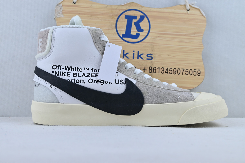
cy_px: 82
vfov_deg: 29.9
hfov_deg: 43.6
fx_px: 306
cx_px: 122
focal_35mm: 45
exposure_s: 1/100
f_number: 4.8
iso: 100
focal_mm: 30
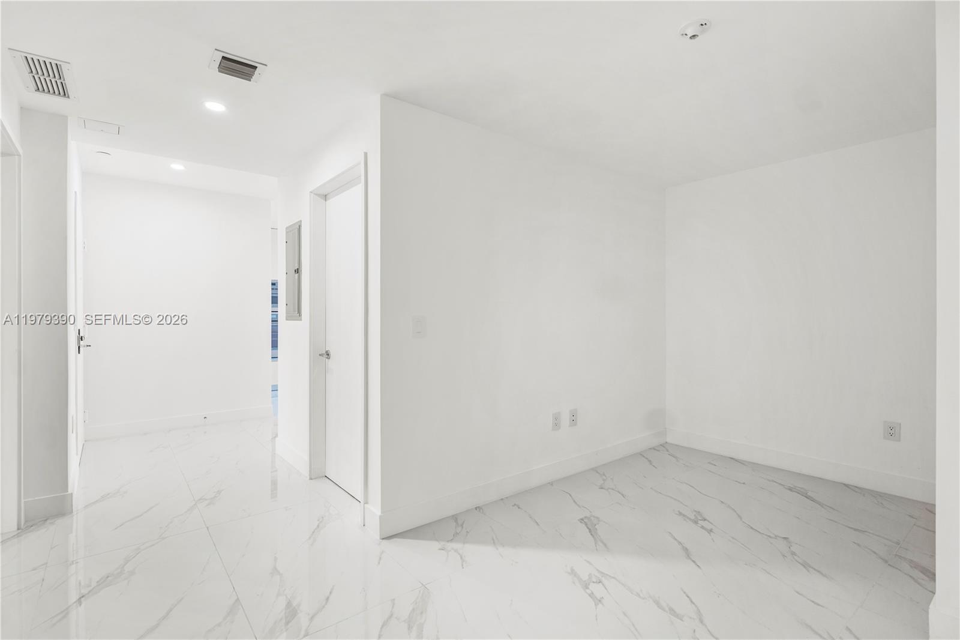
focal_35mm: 16
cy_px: 320
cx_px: 480
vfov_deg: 73.7
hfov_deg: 96.7
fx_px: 427
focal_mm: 16
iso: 250
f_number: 2.8
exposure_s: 1/30
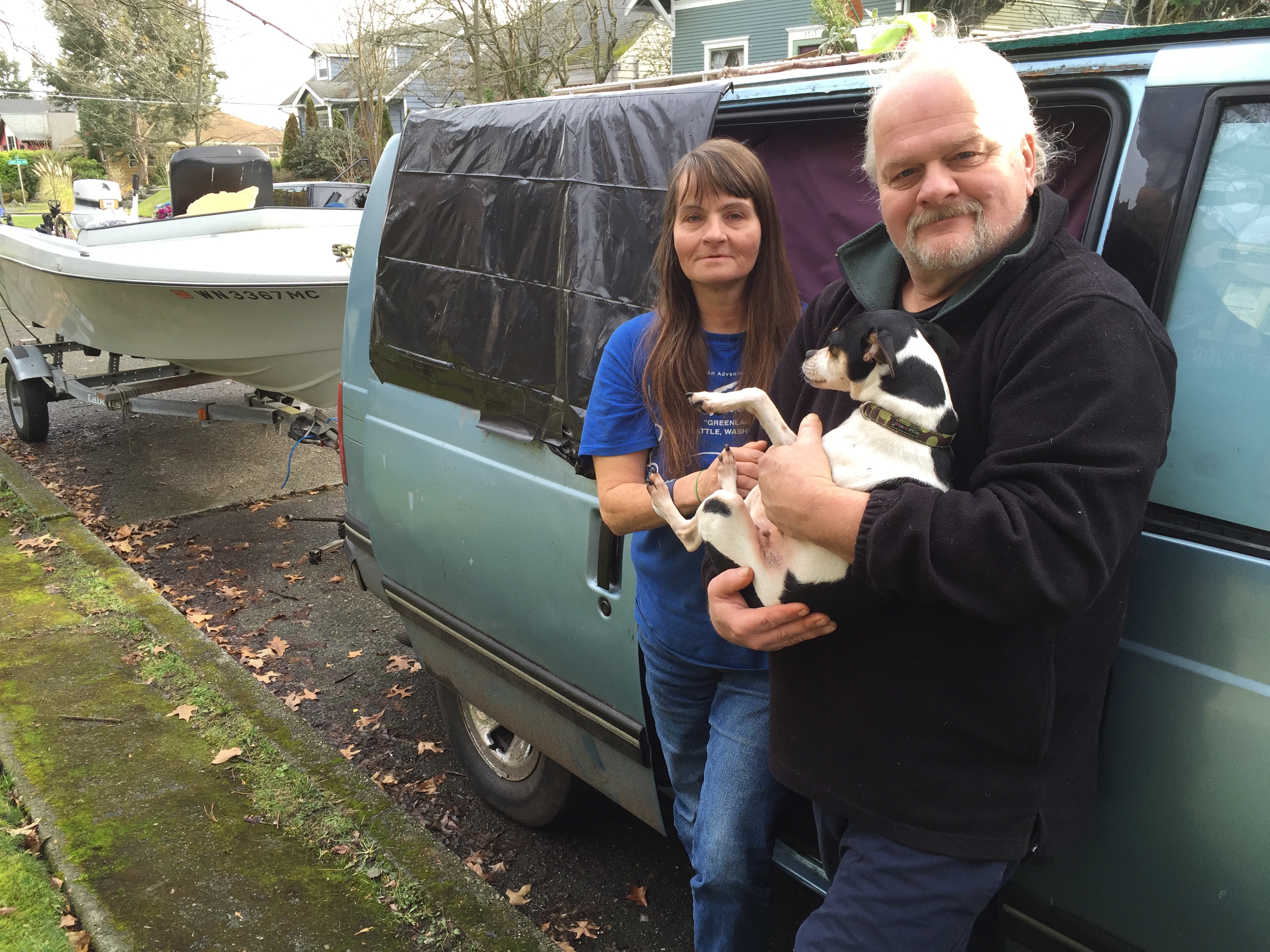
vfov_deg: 48.2
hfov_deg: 61.7
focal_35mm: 29
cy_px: 476
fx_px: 1064
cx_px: 635
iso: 32
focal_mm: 4.15
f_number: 2.2
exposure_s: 1/120
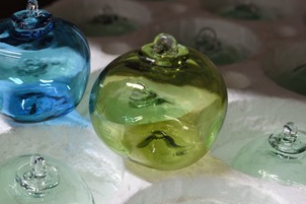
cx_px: 105
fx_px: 544
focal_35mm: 64
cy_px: 96
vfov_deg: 21.2
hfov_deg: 31.2
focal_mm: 46
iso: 1600
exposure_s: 1/80
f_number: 6.3
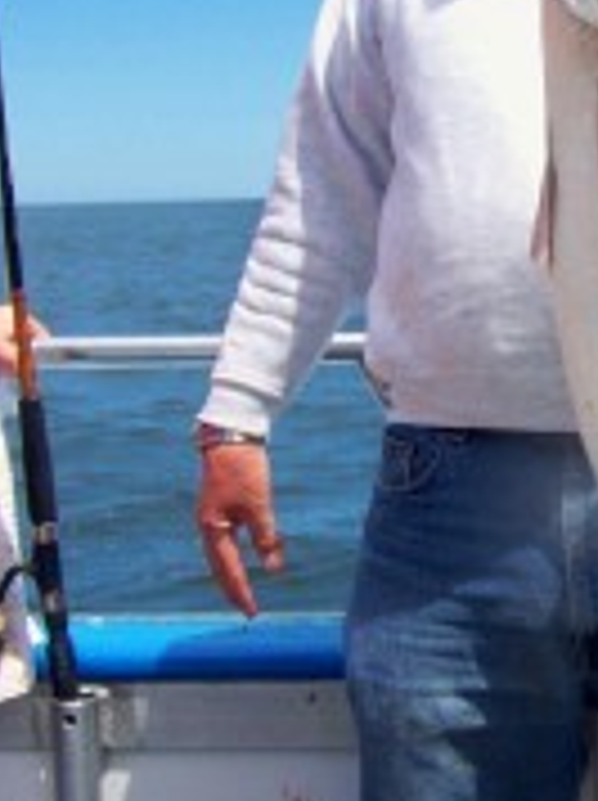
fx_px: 1870
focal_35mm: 81
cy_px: 292
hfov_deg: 17.9
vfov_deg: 24.1
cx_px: 553
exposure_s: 1/640
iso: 64
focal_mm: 5.85
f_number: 2.8
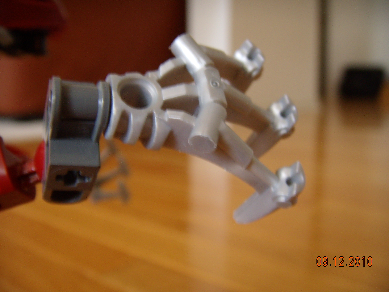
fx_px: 427
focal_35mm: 38
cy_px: 146
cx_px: 194
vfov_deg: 37.7
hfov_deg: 49.0
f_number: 3.5
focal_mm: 6.4
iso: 100
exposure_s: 1/12.5
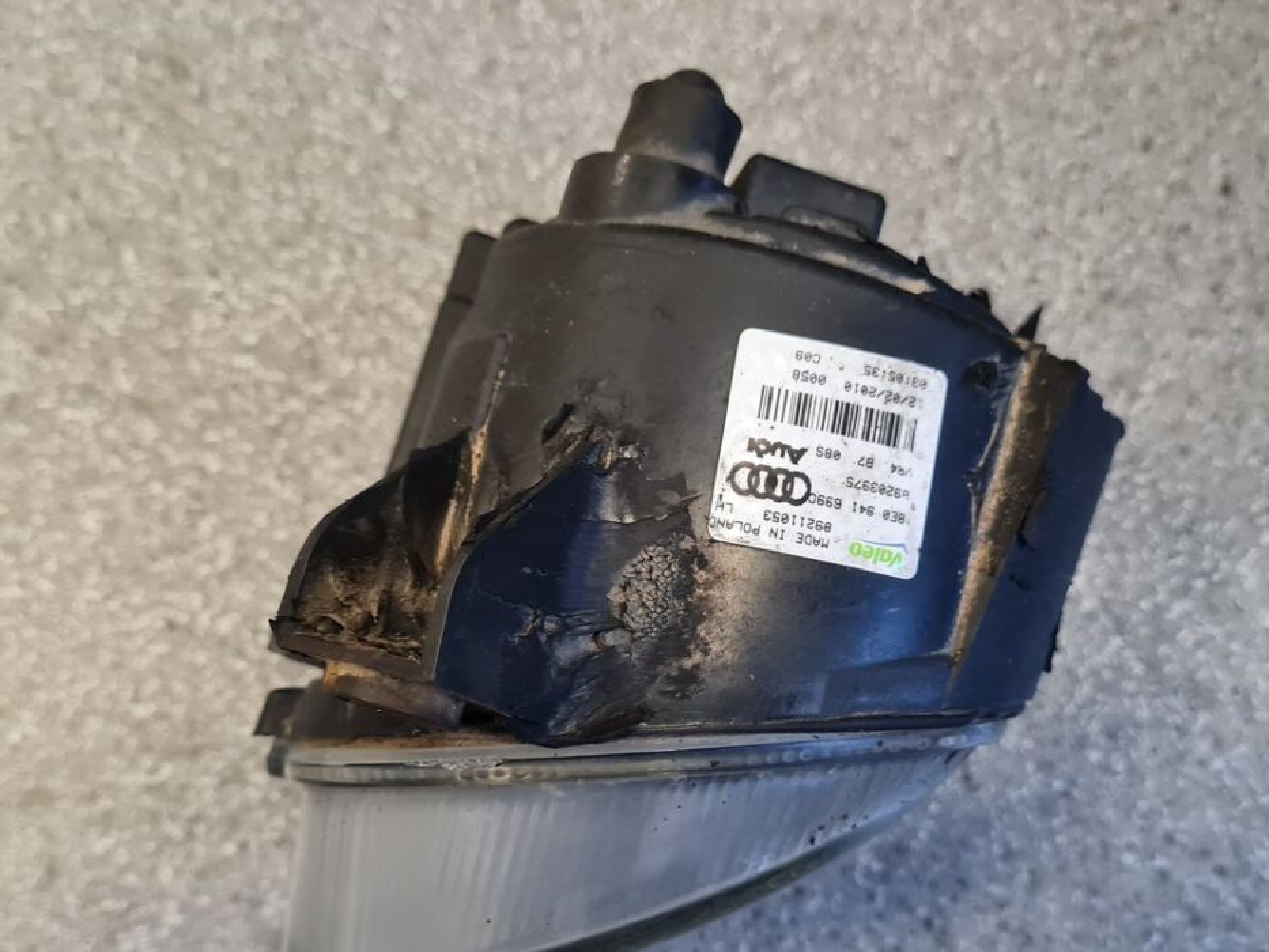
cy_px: 607
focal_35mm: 39
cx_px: 609
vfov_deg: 36.6
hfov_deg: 47.8
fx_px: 1430
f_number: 1.8
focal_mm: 5.4
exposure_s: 1/100
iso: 320
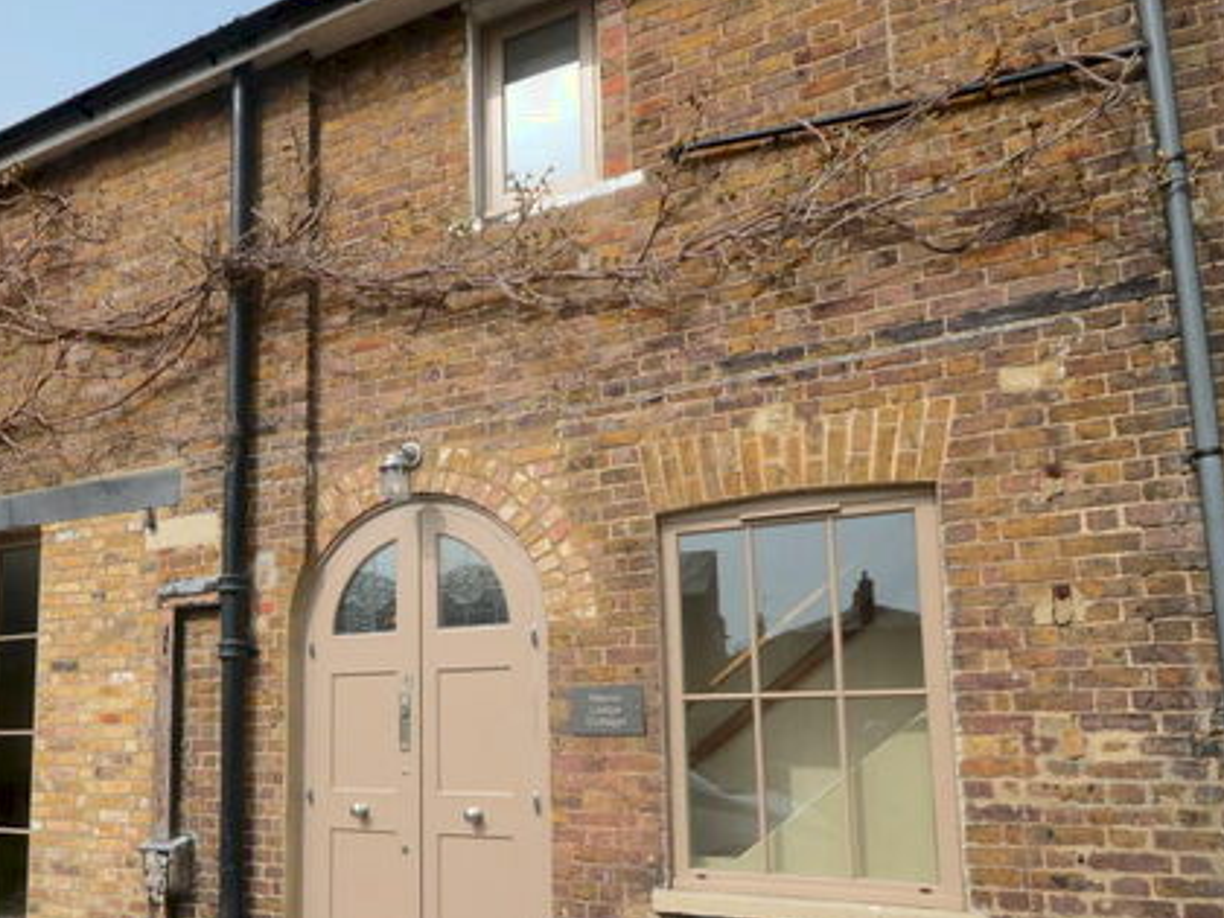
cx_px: 396
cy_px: 634
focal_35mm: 24
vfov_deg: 55.3
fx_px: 849
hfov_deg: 69.3
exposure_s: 1/250
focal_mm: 10
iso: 100
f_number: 8
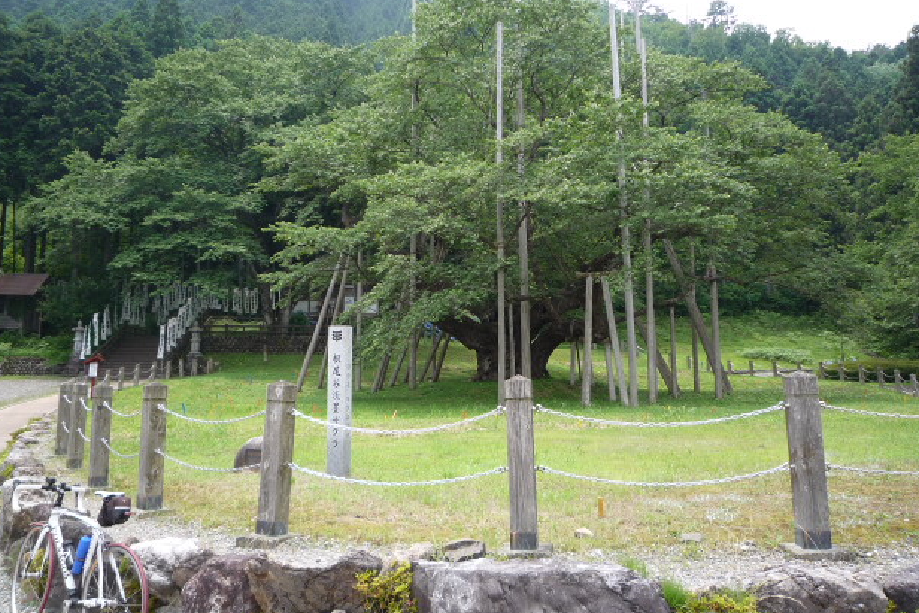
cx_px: 457
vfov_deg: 48.0
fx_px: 689
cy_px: 301
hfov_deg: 67.4
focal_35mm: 27
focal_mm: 4.4
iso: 100
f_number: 2.8
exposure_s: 1/500
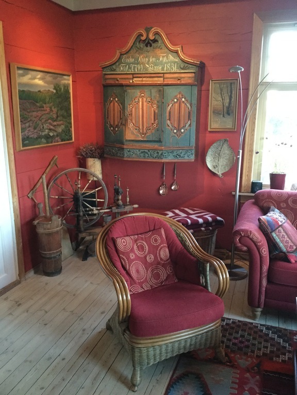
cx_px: 148
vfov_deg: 58.4
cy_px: 198
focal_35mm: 31
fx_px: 355
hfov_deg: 45.4
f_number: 2.4
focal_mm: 3.3
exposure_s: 1/17
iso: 400
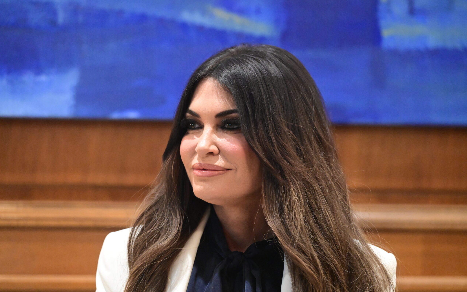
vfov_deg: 6.4
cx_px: 233
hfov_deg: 10.2
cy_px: 152
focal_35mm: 205
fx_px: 2609
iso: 8000
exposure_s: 1/160
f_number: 4
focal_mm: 200
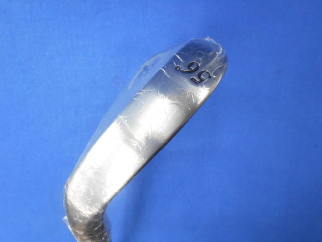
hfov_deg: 67.3
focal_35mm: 26
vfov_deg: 53.1
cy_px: 121
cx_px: 161
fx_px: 242
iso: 200
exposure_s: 1/30
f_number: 3.2
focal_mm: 4.6
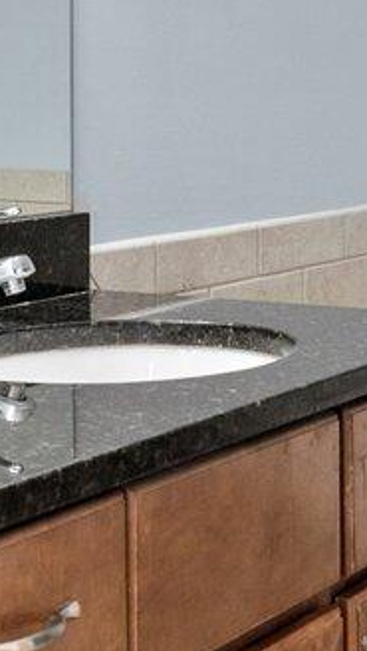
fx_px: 1737
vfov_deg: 20.8
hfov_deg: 12.0
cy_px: 74
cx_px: 83
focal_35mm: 101
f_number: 8
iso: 400
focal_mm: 15.4
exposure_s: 1/8
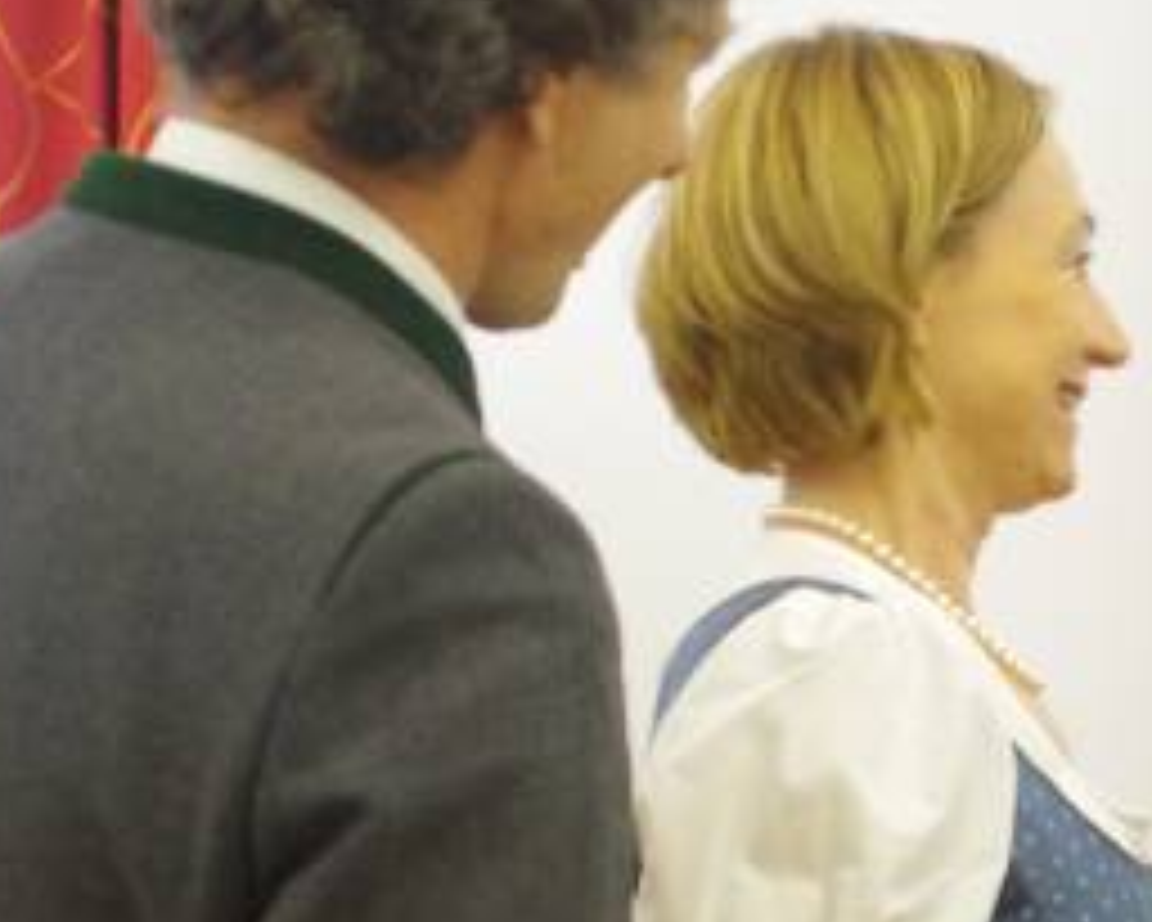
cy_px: 810
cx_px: 1249
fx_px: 4741
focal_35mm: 139
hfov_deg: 13.6
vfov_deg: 11.1
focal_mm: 28
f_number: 5.6
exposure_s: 1/60
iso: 1600
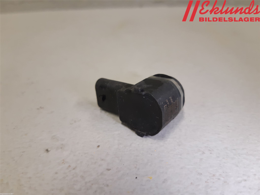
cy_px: 98
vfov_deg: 53.1
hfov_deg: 67.3
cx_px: 130
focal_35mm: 26
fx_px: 195
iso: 125
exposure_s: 1/50
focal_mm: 3.93
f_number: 1.7
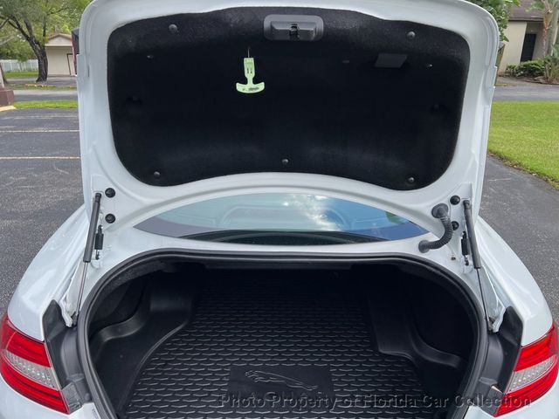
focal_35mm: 26
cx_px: 280
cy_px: 210
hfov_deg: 67.3
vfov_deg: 53.1
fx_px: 420
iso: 50
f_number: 1.5
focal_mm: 5.7
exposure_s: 1/853
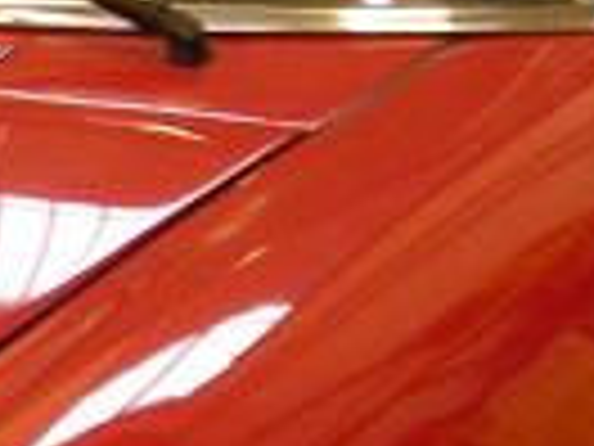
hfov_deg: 7.9
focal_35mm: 244
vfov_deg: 6.0
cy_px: 599
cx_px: -353
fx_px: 4187
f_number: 3.2
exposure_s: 1/13.4
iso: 200
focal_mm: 6.3
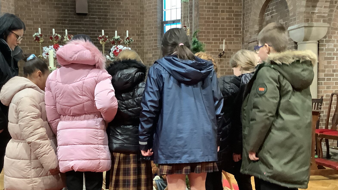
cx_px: 141
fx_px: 394
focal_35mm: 44
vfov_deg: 26.9
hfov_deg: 46.2
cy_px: 133
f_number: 2.4
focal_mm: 3.3
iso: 400
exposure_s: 1/25
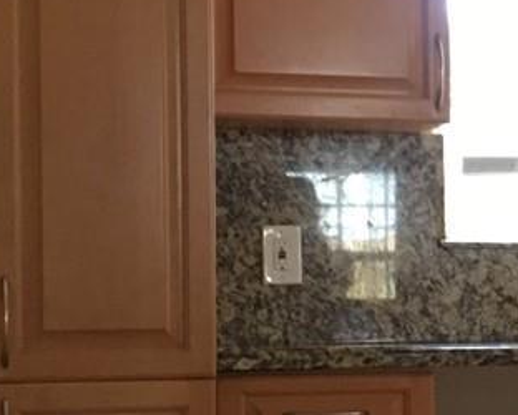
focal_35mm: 145
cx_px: 933
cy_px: 335
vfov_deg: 10.6
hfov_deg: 12.2
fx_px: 2224
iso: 64
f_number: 2.2
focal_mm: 4.15
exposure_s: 1/15
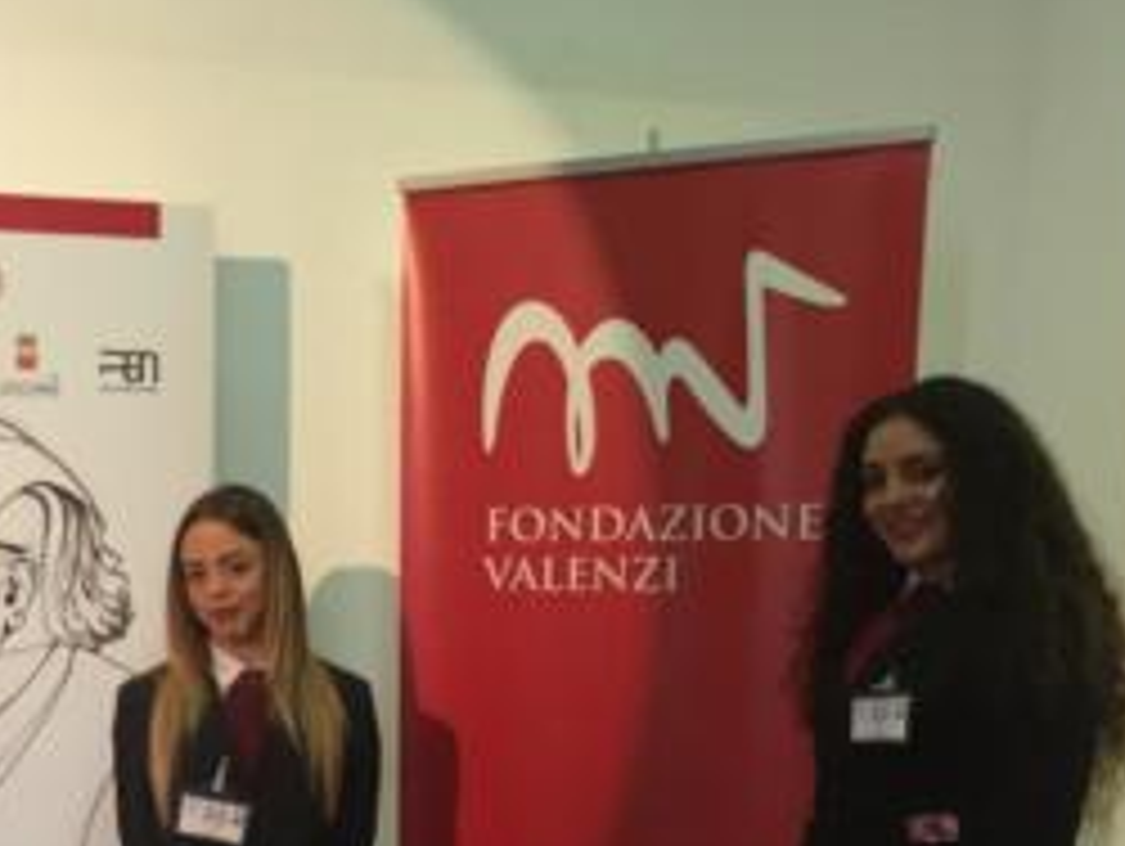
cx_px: 212
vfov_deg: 24.3
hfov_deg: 32.2
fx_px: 1887
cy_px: 808
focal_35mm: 58
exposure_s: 1/33
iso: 100
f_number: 2.2
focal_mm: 4.15
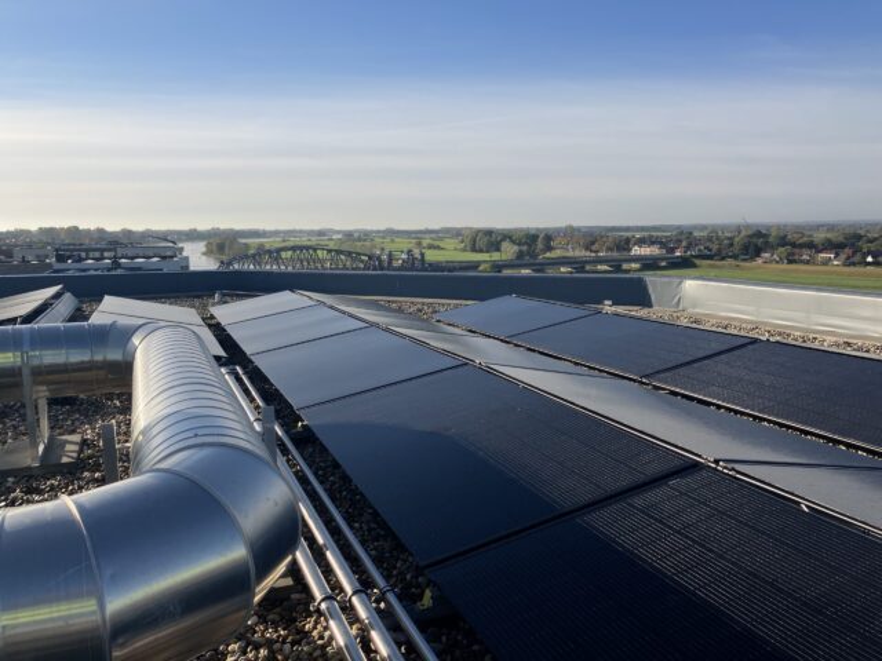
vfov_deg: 49.7
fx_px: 713
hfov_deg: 63.4
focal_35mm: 28
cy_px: 330
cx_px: 441
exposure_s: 1/2114
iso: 32
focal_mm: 3.99
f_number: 1.8
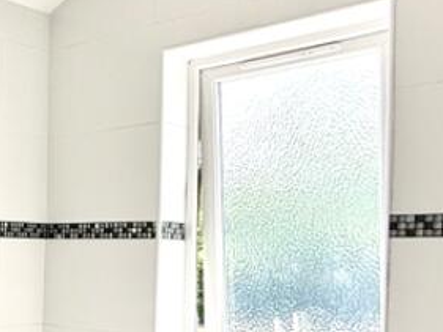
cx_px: -181
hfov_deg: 28.2
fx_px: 653
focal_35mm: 51
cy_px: 258
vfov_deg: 28.1
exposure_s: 1/427
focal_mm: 2.22
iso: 64
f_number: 2.2
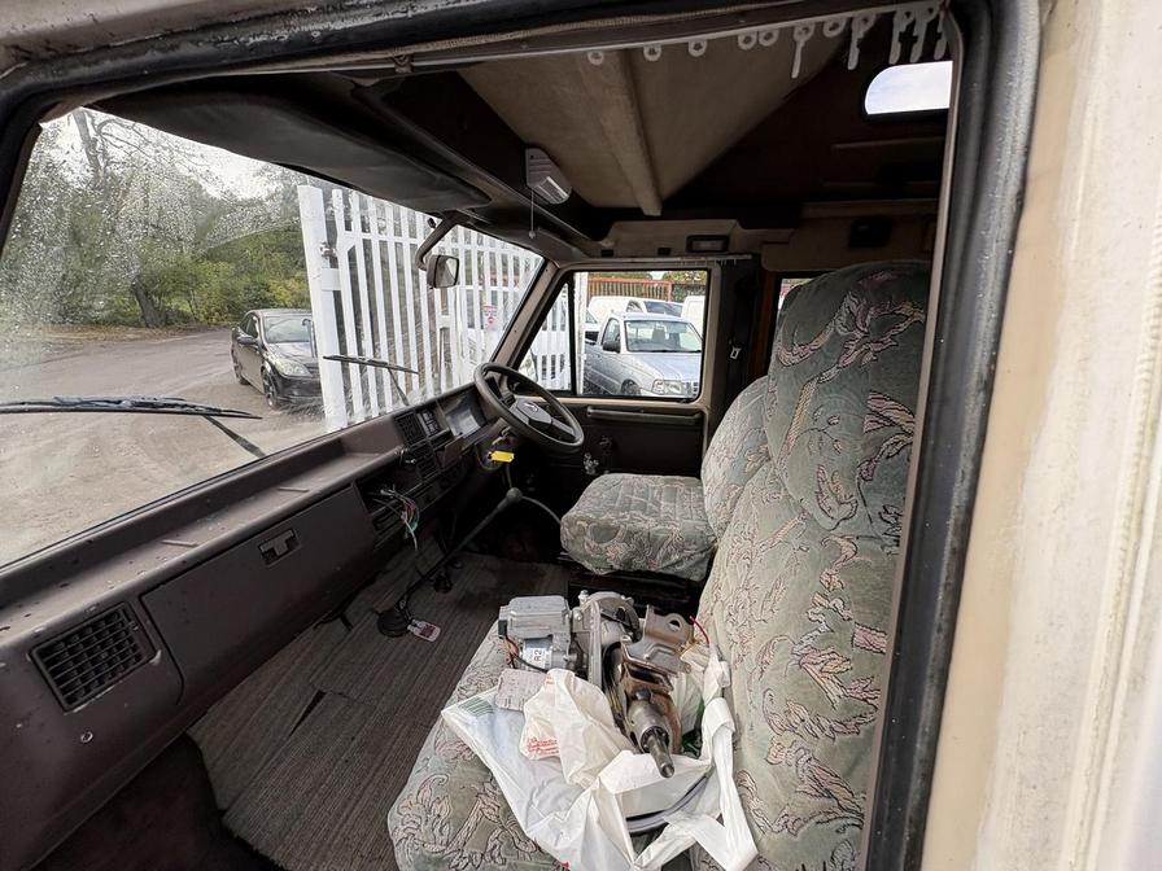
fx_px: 470
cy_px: 436
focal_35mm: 14
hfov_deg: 102.1
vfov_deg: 85.7
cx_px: 581
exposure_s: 1/201
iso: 40
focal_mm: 2.22
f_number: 2.2
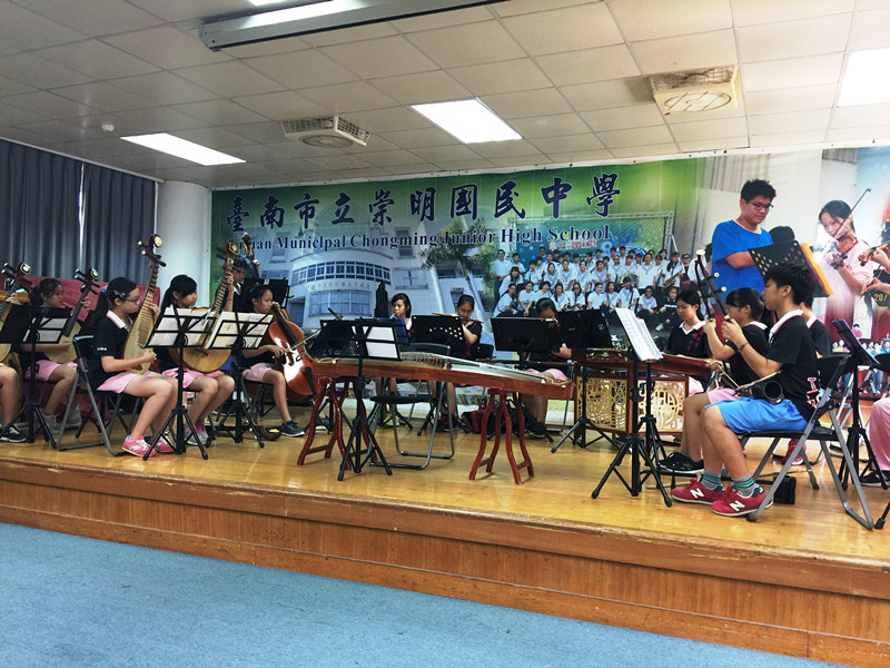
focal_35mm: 29
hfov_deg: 61.7
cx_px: 445
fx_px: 746
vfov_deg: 48.2
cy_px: 334
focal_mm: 4.15
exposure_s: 1/15
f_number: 2.2
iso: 50
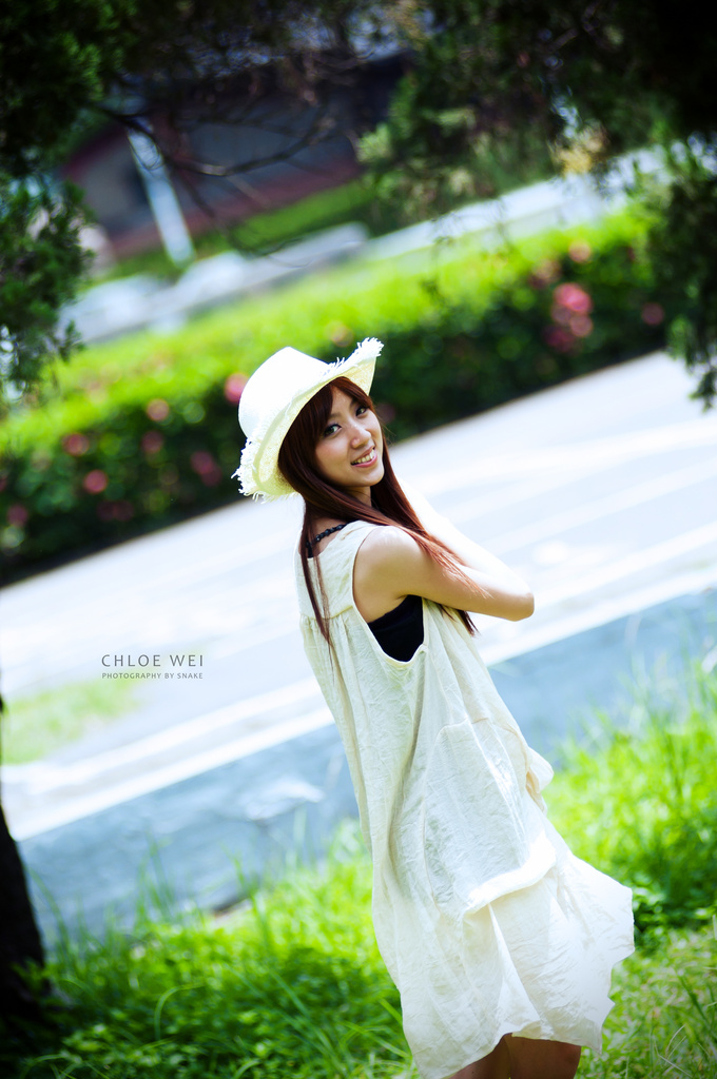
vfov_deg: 10.2
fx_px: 6066
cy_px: 540
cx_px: 358
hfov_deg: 6.8
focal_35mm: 202
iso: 200
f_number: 4
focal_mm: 135
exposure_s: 1/1600
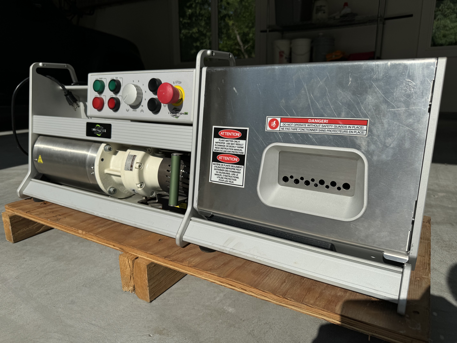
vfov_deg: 56.8
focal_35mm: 24
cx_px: 228
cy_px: 172
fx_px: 317
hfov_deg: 71.6
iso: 80
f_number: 1.78
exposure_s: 1/10417
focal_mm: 6.76
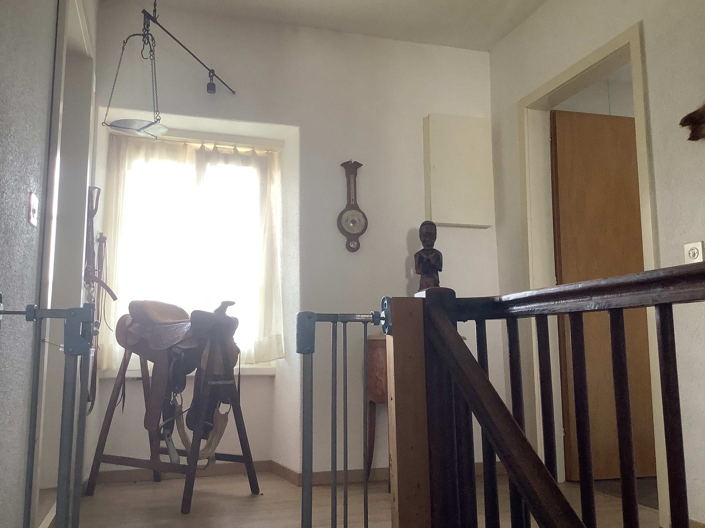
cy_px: 264
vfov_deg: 45.4
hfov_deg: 58.4
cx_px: 352
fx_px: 631
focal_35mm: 31
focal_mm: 3.3
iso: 100
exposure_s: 1/60
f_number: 2.4
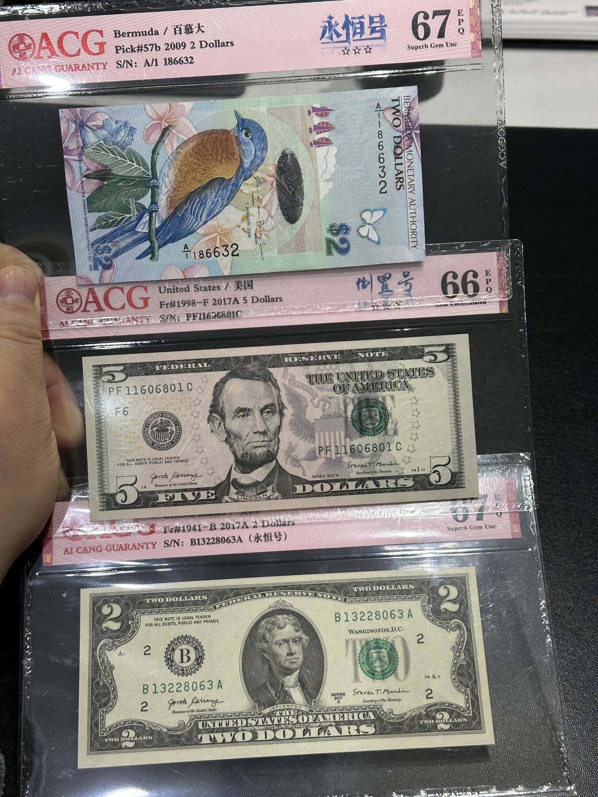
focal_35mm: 48
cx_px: 299
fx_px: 1106
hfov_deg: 30.3
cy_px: 398
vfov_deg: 39.7
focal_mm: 6.86
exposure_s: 1/50
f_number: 1.78
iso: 80
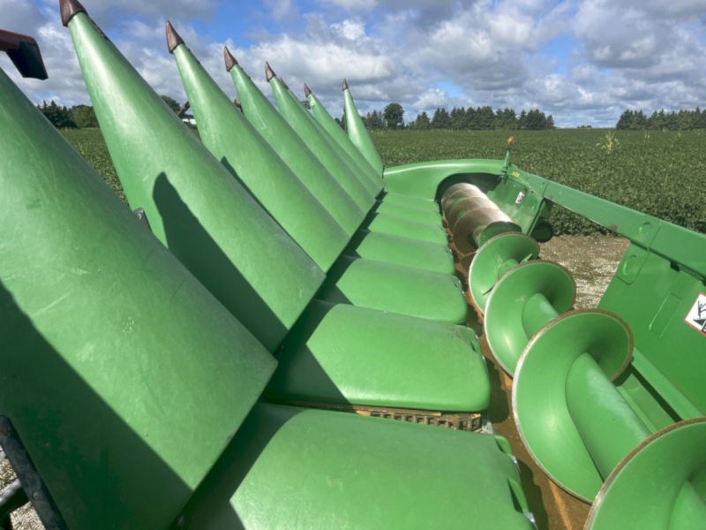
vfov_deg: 53.1
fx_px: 530
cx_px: 353
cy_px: 265
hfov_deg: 67.3
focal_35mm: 26
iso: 50
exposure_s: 1/4149
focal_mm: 5.1
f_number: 1.6
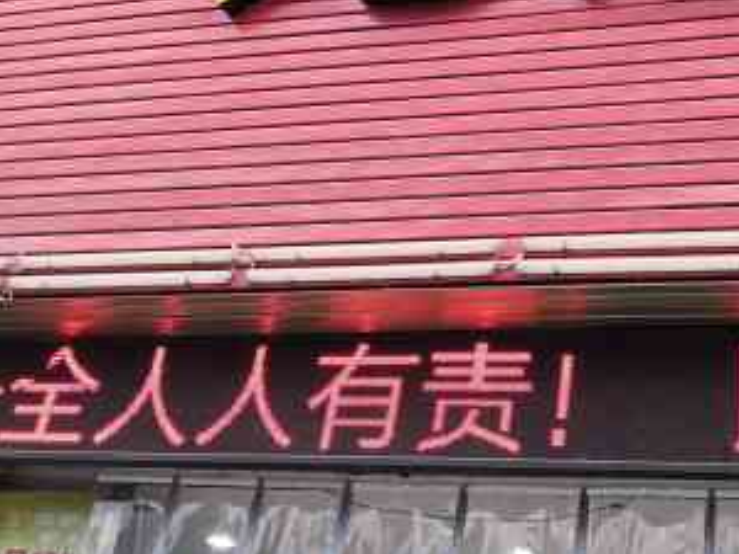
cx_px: 542
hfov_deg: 30.3
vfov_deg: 23.0
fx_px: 1345
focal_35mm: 63
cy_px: 129
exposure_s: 1/100
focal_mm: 3.95
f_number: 1.8
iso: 80
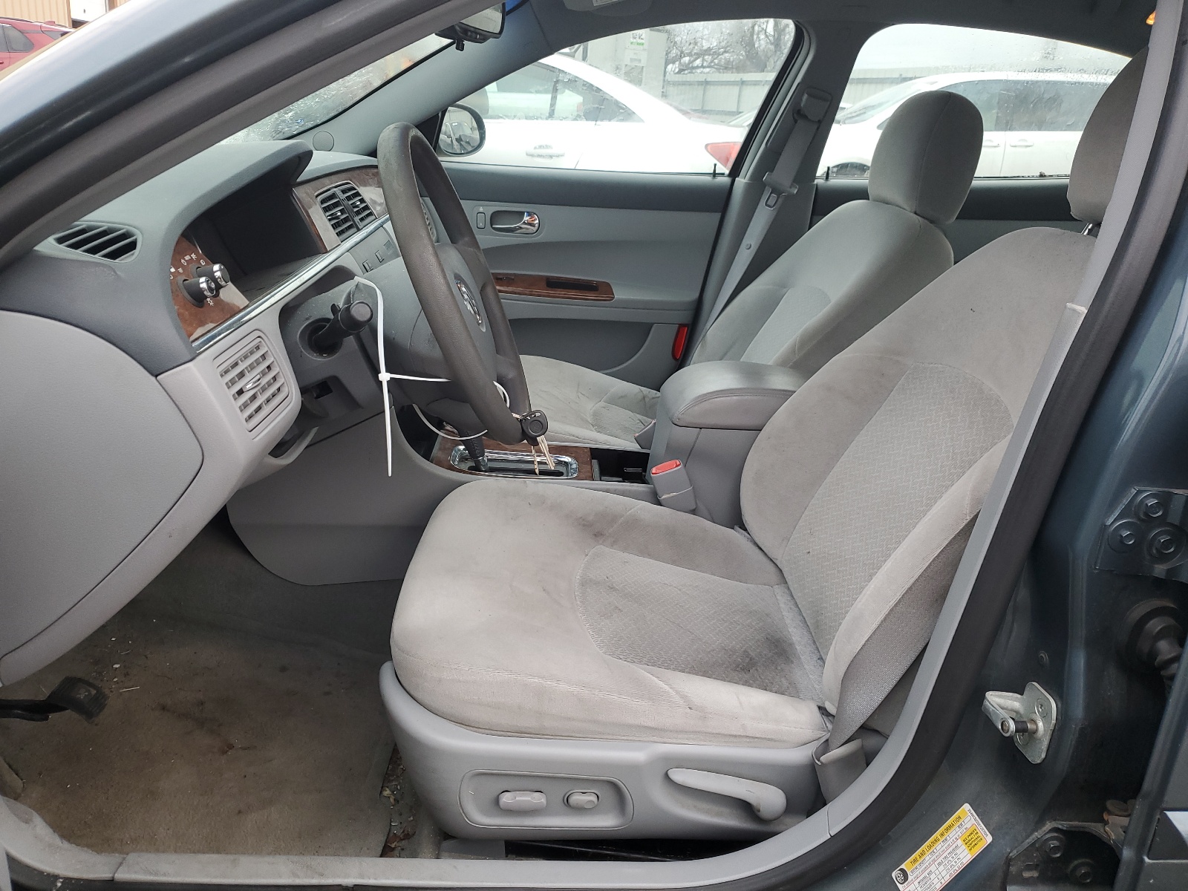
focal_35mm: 26
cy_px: 446
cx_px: 594
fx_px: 892
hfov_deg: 67.3
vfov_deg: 53.1
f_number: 1.5
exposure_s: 1/120
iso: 64
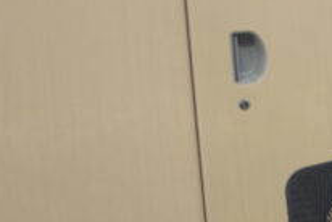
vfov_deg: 9.2
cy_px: 247
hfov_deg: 12.2
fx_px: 1376
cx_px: 662
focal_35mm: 149
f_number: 4
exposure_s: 1/100
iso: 800
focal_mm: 20
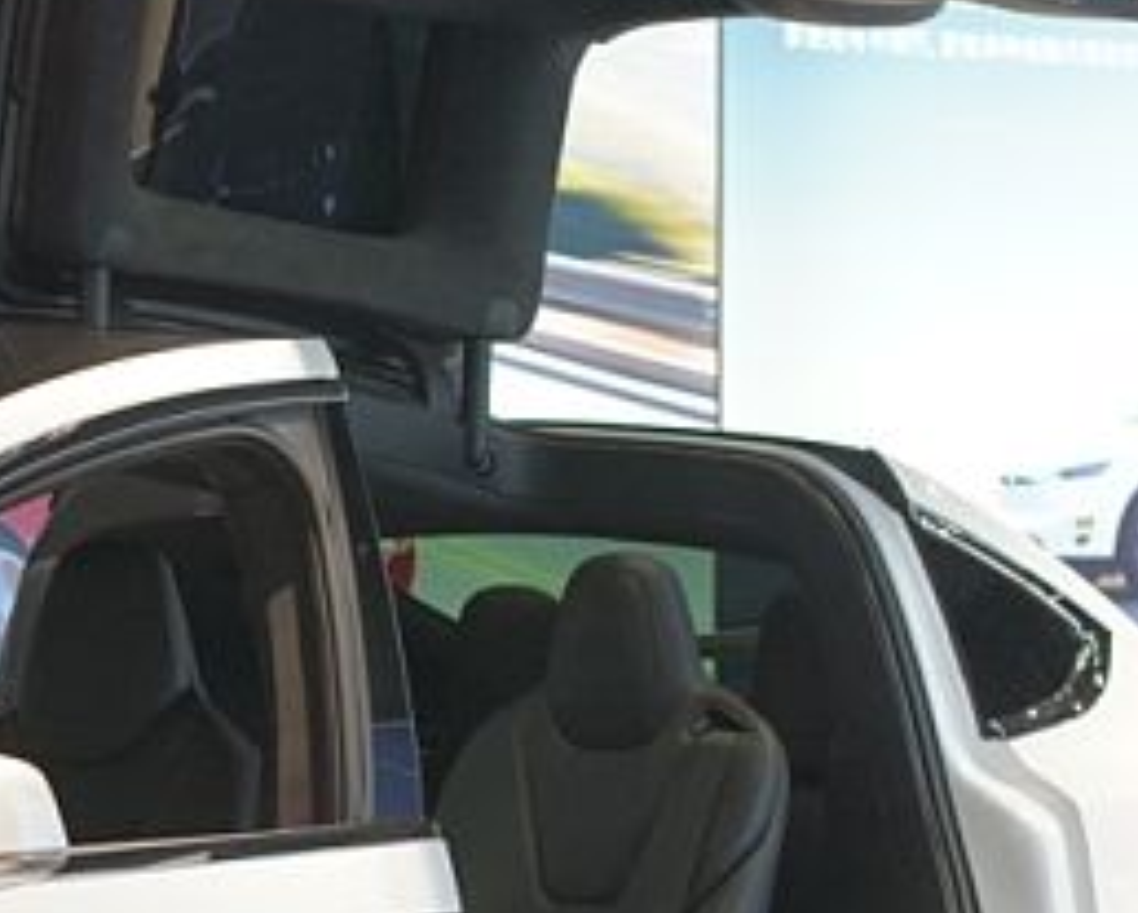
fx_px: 7351
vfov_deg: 7.1
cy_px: 644
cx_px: -159
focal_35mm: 218
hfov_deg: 8.8
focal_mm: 50
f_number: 4.5
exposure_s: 1/60
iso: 800
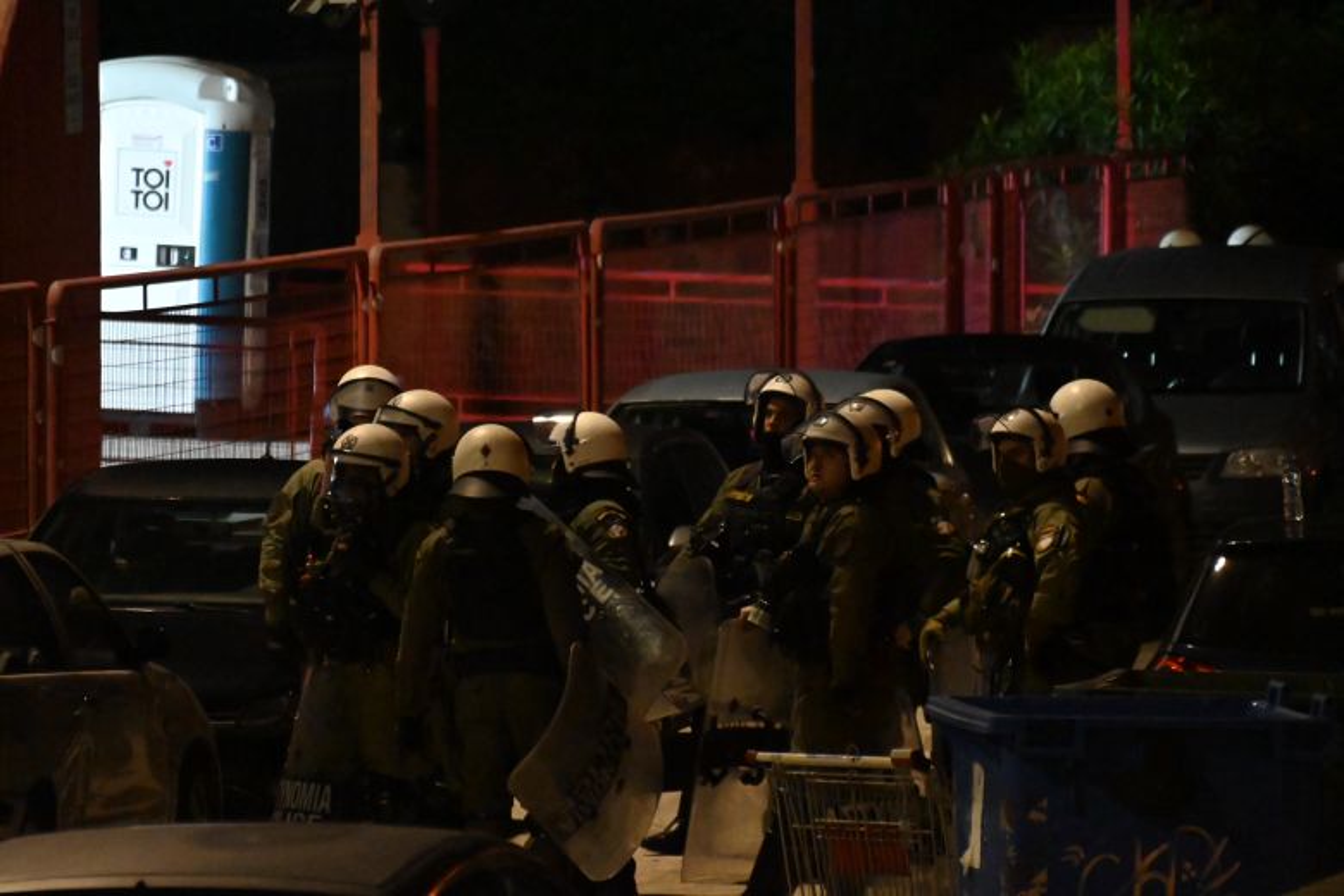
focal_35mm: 375
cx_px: 672
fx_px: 13999
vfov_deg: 3.7
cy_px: 448
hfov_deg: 5.5
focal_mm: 250
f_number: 6.3
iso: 16000
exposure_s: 1/125
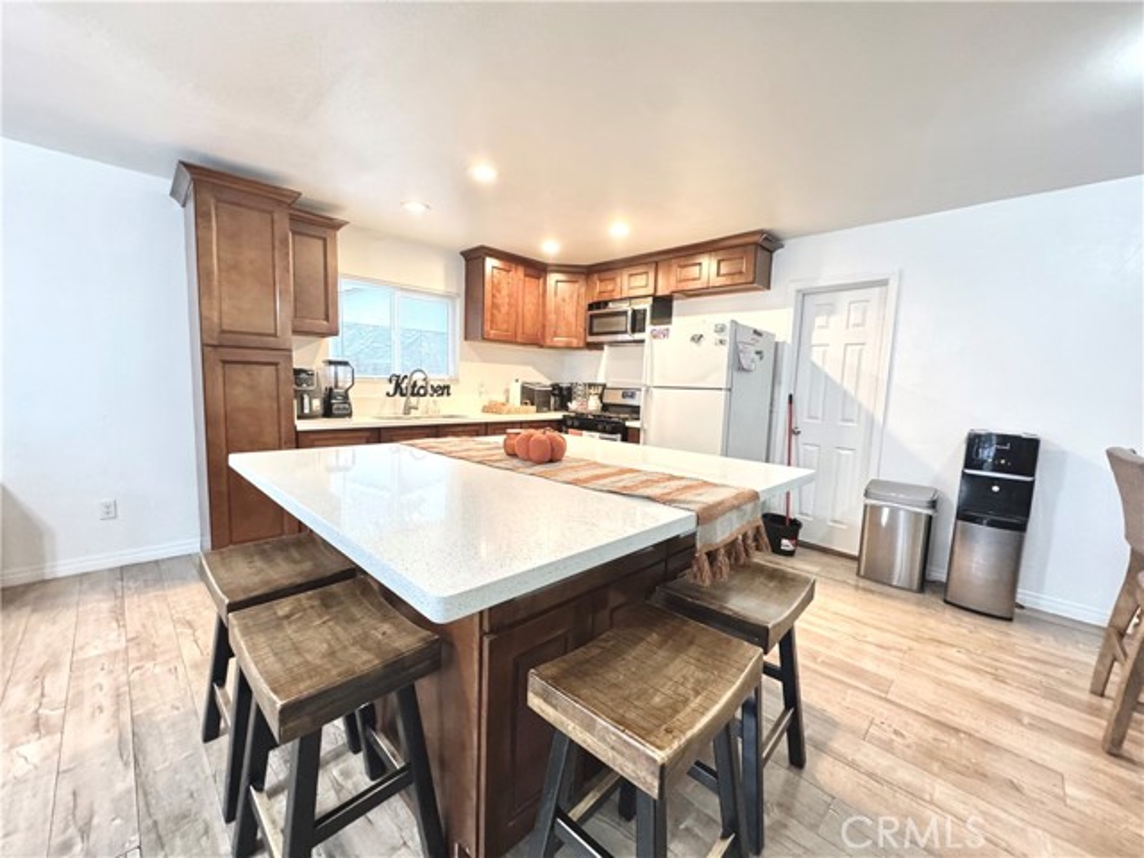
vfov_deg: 85.7
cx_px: 572
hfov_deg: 102.1
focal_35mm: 14
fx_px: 463
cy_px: 429
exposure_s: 1/60
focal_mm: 2.22
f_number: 2.2
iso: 800
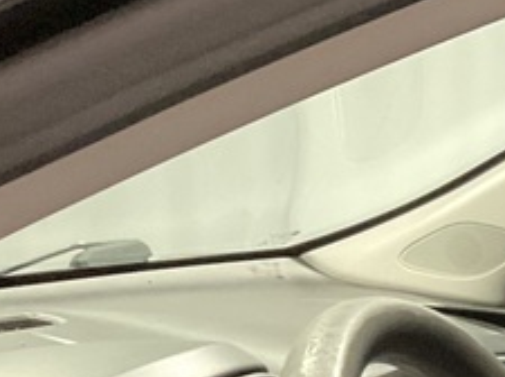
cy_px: 765
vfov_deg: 10.8
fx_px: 1806
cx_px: 1041
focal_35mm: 124
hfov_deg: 13.4
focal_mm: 3
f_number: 1.8
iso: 500
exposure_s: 1/30
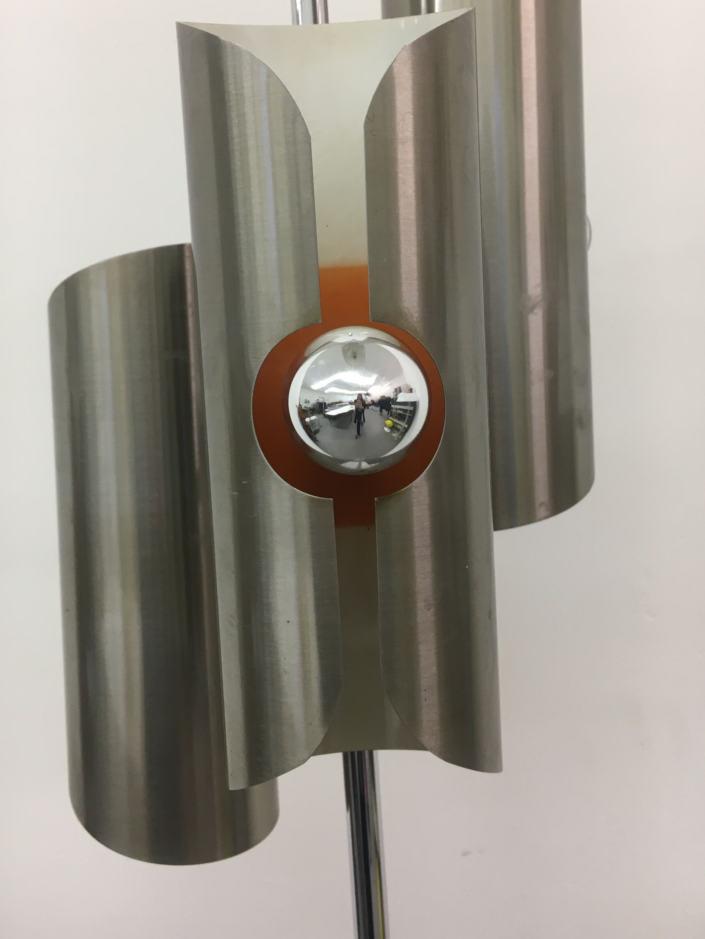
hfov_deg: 40.7
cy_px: 390
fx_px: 950
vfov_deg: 52.4
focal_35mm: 35
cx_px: 351
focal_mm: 4.15
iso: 64
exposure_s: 1/33
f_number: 2.2
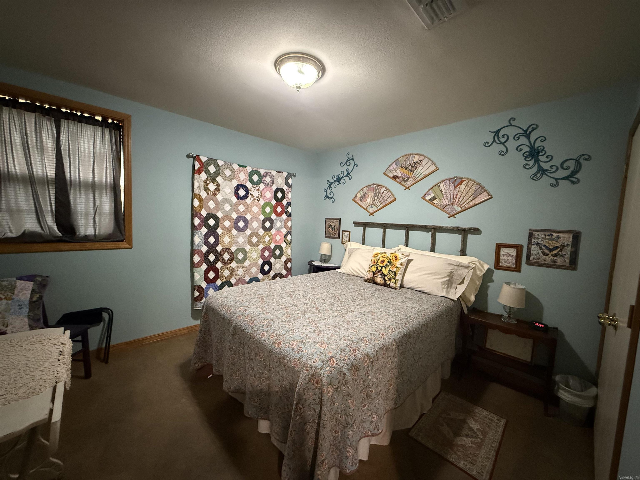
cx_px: 320
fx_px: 259
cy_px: 240
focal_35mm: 14
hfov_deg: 102.1
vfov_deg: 85.7
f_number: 2.2
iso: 1000
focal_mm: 2.22
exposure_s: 1/60
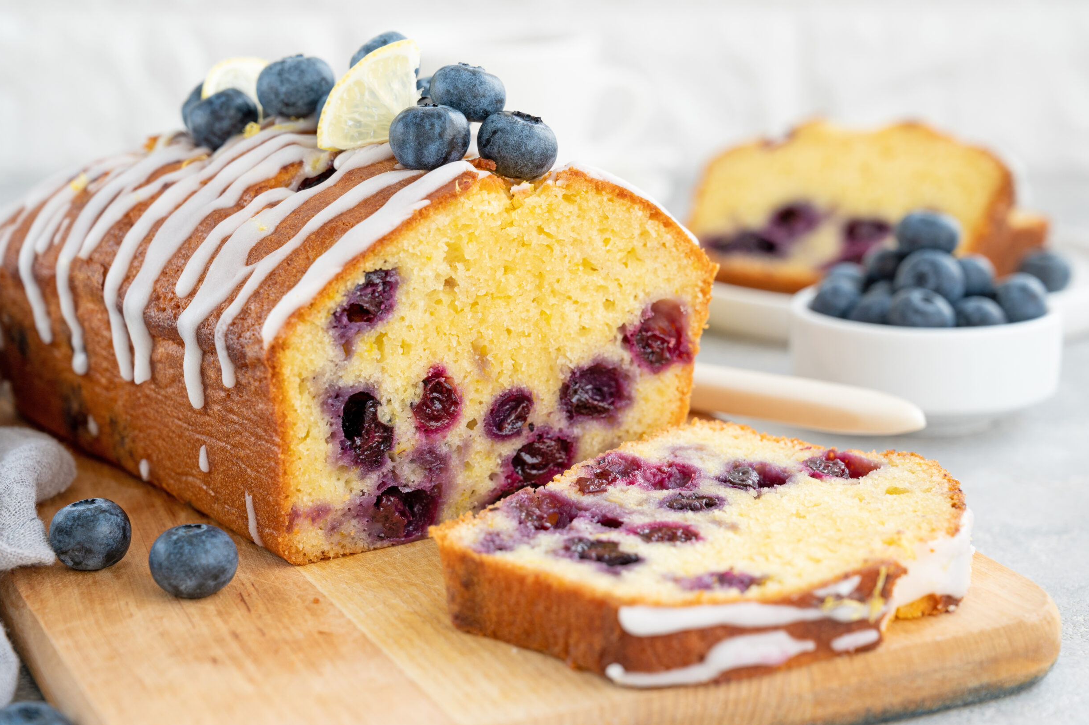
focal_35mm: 73
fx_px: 2207
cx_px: 558
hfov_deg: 27.7
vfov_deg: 18.6
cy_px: 377
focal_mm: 70
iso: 320
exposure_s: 1/15
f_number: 7.1
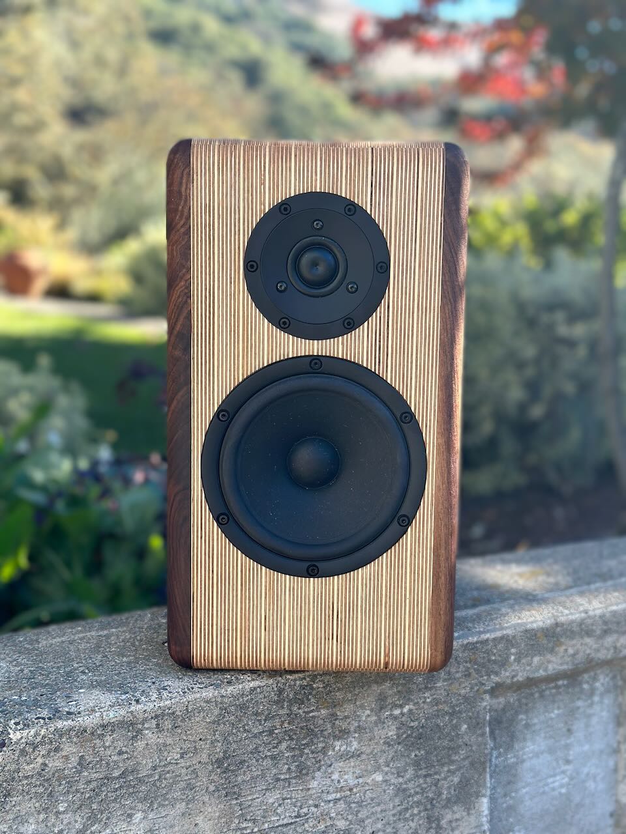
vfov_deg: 39.7
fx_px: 1157
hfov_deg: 30.3
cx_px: 313
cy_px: 417
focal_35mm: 48
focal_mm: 6.86
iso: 80
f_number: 1.78
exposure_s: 1/887
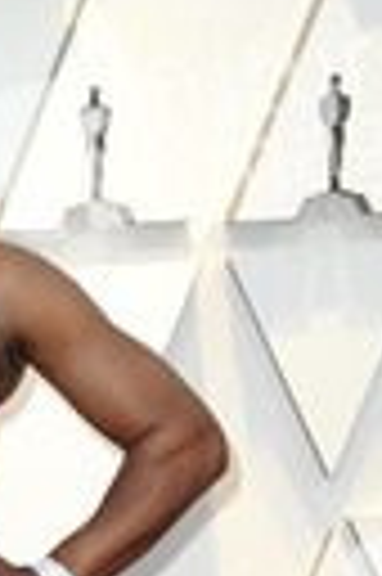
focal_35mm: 175
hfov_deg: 7.7
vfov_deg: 11.4
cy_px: 810
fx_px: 2793
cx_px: -187
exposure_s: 1/250
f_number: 6.3
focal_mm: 56
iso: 1000
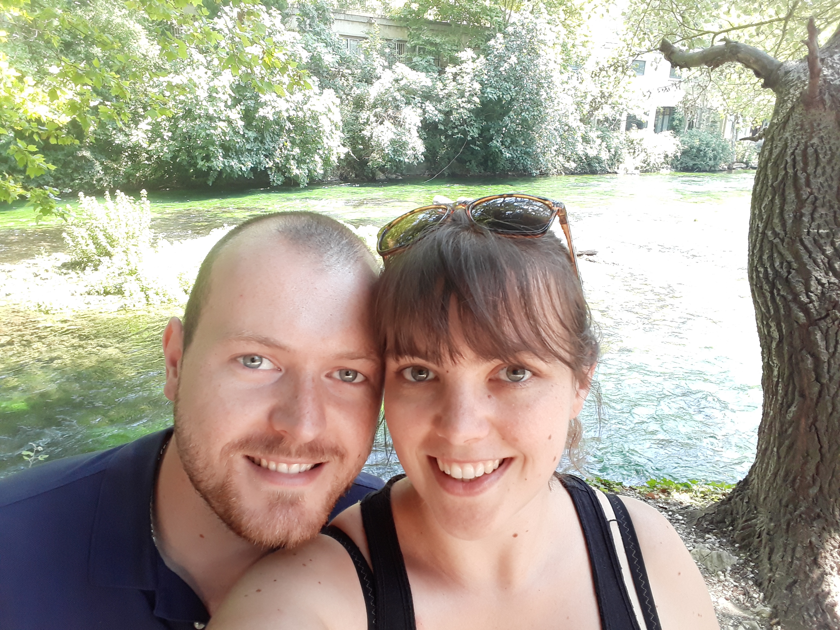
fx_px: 752
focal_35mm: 31
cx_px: 420
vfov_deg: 45.4
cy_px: 315
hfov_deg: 58.4
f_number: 1.9
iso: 50
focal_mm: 2.91
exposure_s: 1/100
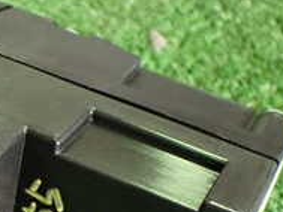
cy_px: 187
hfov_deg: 19.9
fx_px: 777
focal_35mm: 95
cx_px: -16
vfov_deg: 15.4
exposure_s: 1/60
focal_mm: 5.4
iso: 800
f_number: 2.3
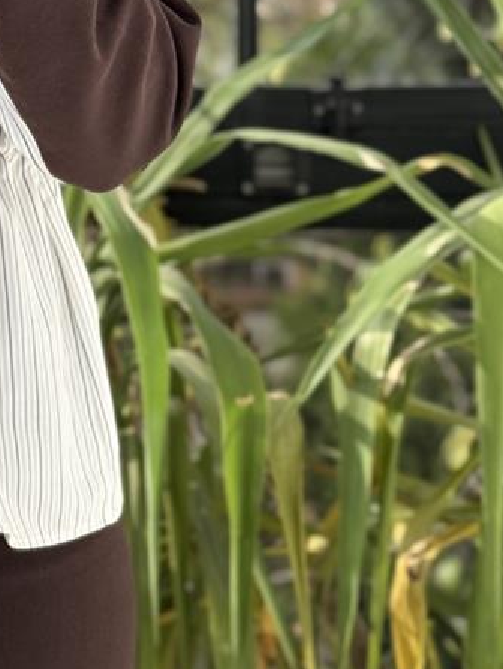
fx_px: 2767
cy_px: 32
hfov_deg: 10.2
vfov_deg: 13.6
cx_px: -135
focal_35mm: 143
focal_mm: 6.76
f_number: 1.78
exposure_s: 1/657
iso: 80
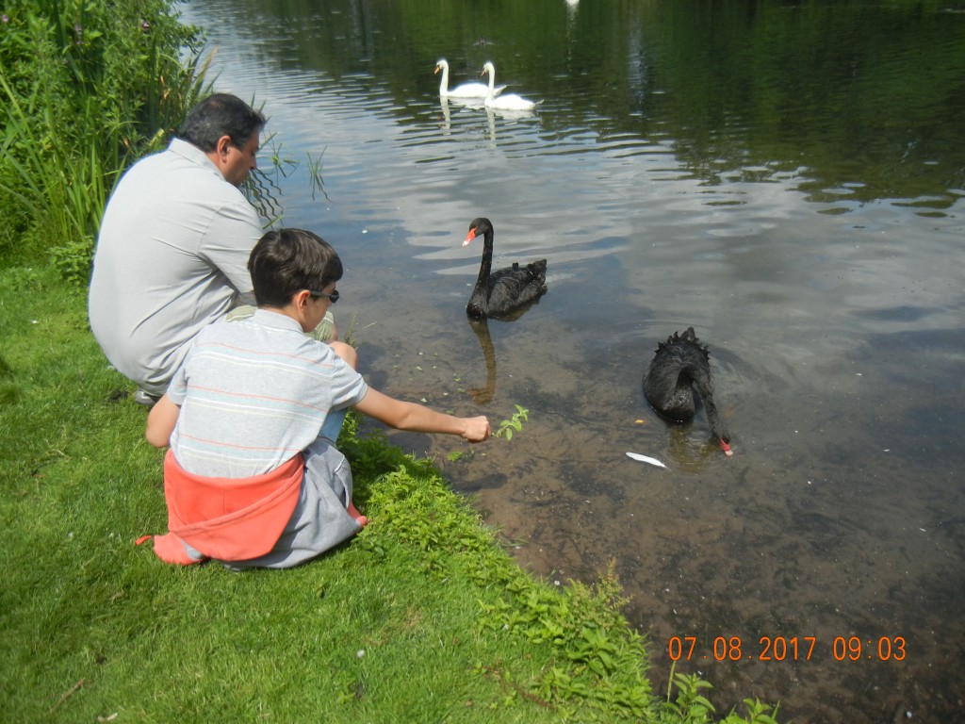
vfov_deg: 46.8
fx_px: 836
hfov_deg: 60.0
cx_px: 482
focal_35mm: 30
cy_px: 362
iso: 160
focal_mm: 5.4
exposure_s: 1/309
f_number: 7
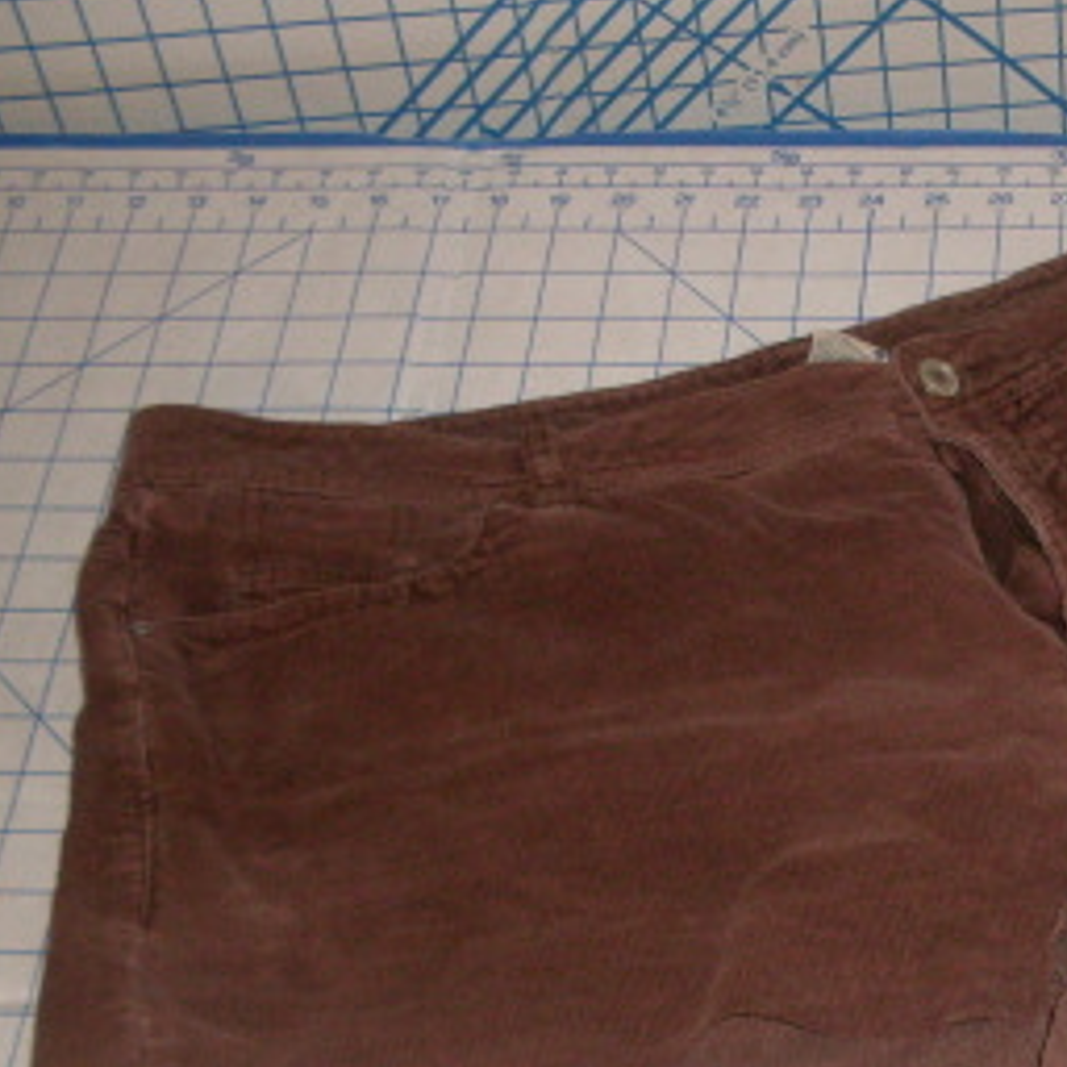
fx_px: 2929
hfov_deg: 19.7
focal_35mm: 84
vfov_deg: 20.2
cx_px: 1188
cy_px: 971
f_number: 2.8
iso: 100
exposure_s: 1/45
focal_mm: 6.3
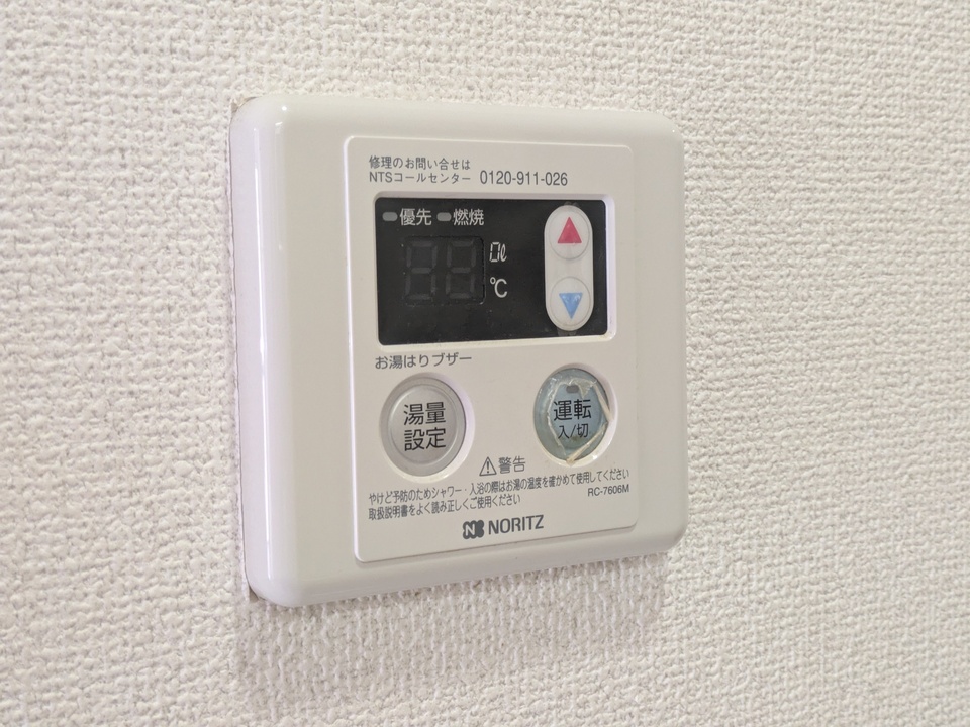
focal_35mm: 51
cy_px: 364
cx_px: 485
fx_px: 1429
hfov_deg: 37.5
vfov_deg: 28.6
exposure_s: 1/40
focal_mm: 5.43
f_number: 1.89
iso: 263
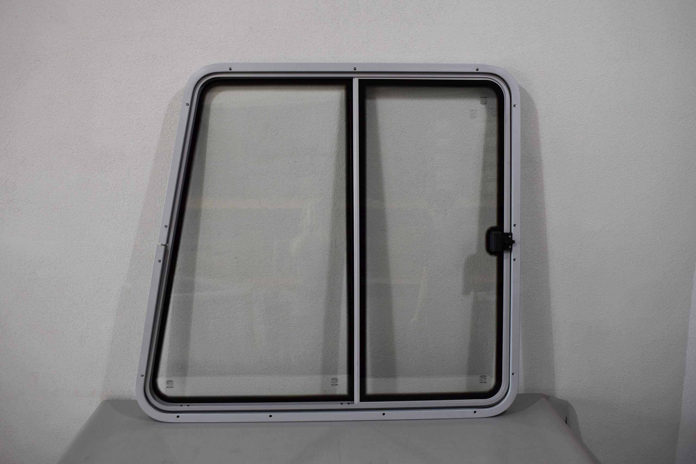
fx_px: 638
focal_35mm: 33
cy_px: 232
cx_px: 348
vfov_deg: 40.0
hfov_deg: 57.2
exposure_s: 1/125
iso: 220
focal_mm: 22
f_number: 5.6
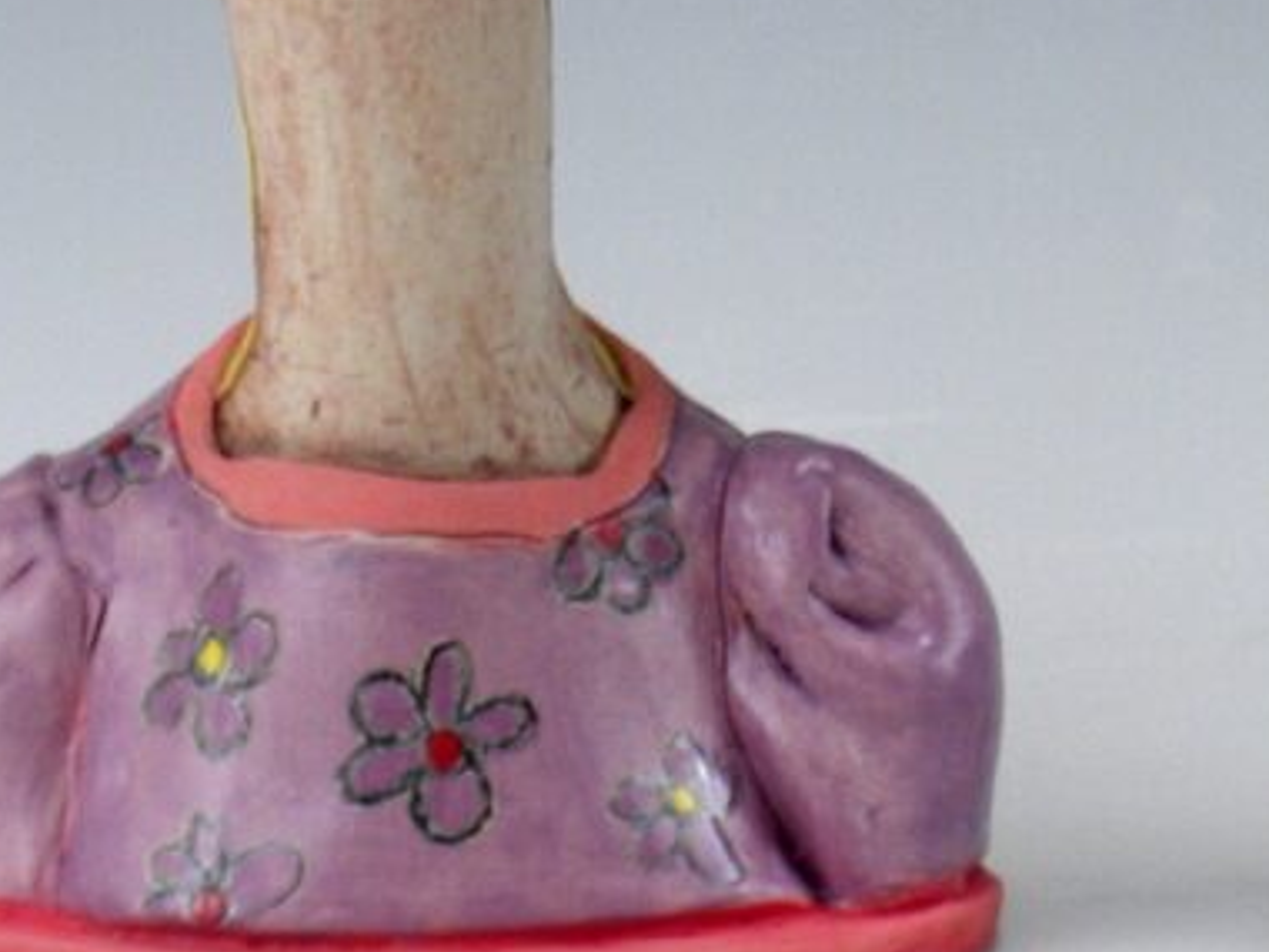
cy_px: -84
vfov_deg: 4.7
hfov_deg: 6.3
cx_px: 1115
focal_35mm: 313
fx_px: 11474
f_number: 5.1
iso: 116
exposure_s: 1/60
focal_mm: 21
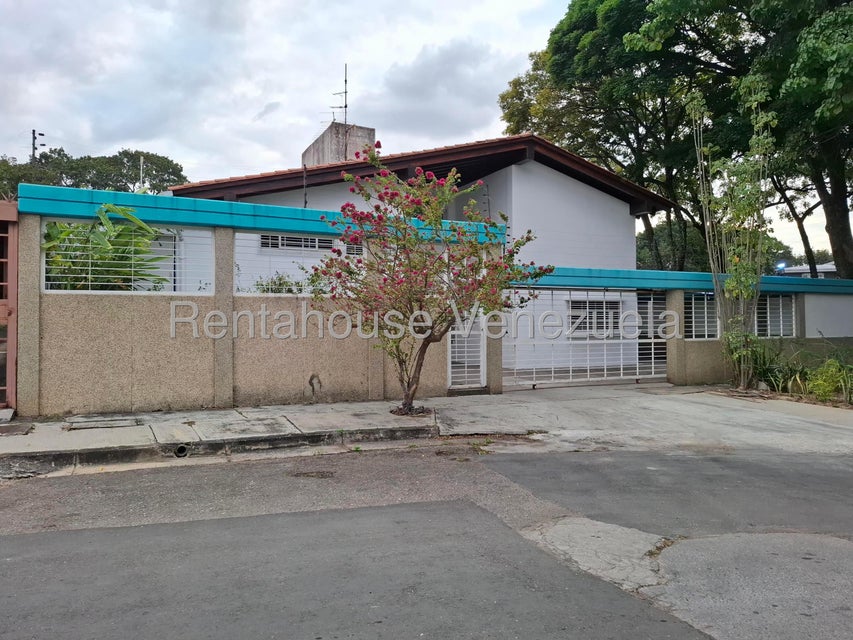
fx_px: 567
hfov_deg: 73.9
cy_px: 320
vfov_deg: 58.9
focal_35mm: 23
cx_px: 426
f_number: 1.8
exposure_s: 1/217
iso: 50
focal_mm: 5.54
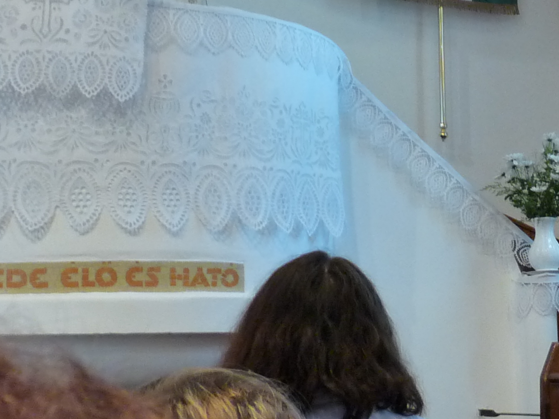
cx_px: 714
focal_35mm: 81
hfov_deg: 21.9
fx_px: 1308
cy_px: 258
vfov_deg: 18.2
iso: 400
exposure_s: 1/30
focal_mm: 4.8
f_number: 2.8
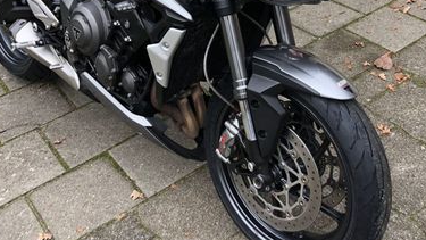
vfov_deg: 22.5
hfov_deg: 39.8
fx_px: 587
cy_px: 20
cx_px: 240
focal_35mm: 52
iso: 25
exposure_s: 1/120
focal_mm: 3.99
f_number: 1.8
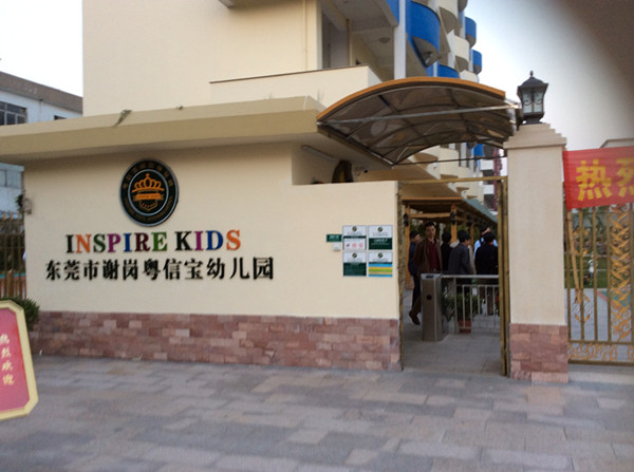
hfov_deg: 55.5
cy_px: 236
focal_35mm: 33
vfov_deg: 42.8
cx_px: 317
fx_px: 603
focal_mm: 3.3
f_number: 2.4
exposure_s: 1/24
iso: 40
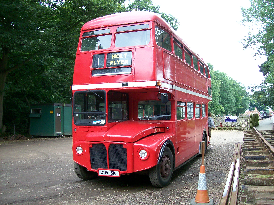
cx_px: 137
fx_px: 285
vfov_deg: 39.6
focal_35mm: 36
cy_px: 102
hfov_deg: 51.4
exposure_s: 1/78.8
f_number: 2.7
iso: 80
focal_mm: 6
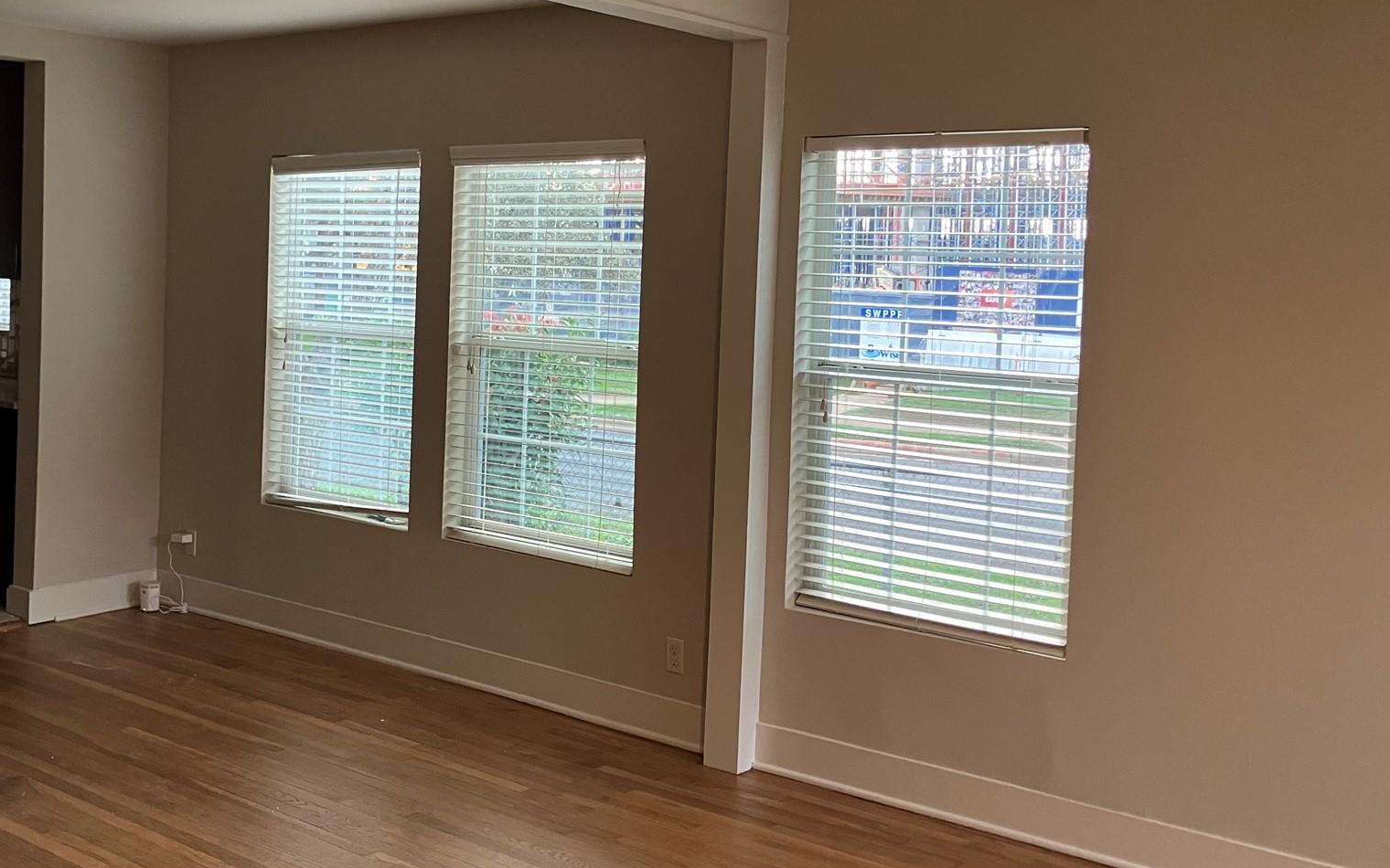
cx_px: 484
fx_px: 1515
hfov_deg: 48.6
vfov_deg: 31.9
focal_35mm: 40
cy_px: 331
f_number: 1.8
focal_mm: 3.99
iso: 125
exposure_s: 1/60
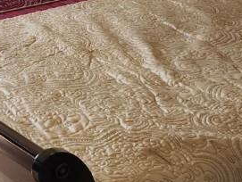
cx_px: -11
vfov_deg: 12.0
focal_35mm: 122
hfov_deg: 15.8
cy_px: -18
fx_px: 854
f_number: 1.8
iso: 64
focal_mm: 5.54
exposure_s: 1/180
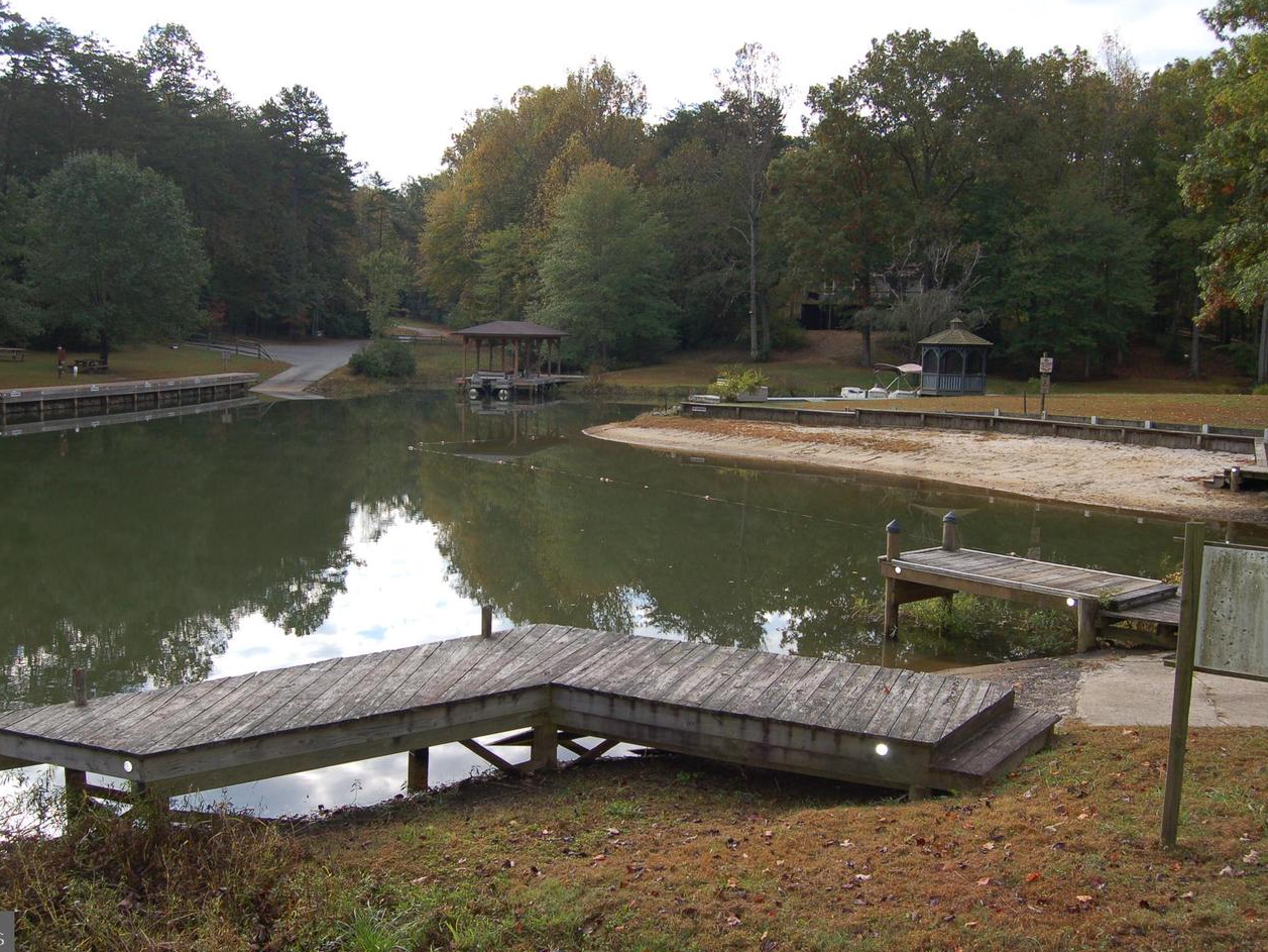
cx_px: 584
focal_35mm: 33
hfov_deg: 55.3
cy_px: 479
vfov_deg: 43.0
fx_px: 1209
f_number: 5.6
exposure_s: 1/500
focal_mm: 20
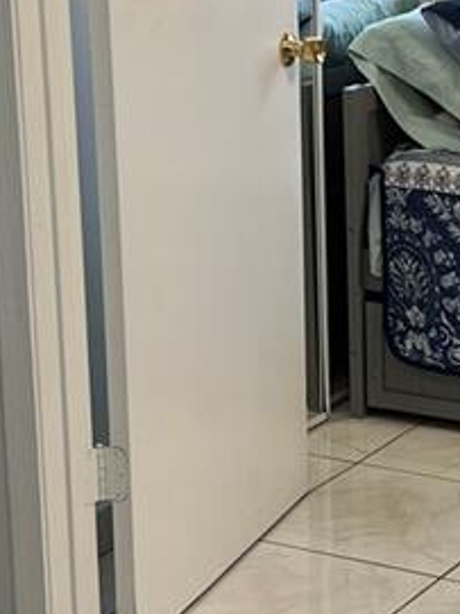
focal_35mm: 115
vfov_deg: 17.1
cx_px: 571
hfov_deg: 12.5
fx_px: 2039
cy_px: 249
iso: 64
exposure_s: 1/60
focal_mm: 5.7
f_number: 1.5
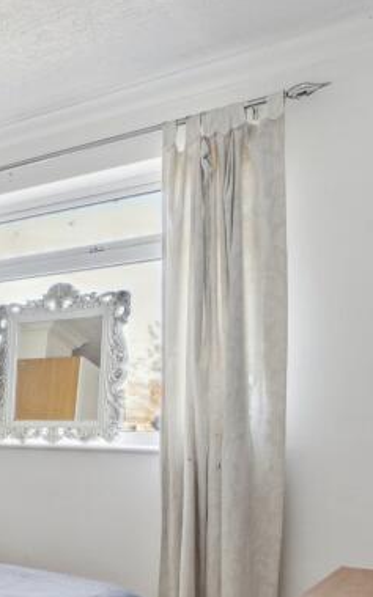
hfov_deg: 19.1
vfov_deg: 44.1
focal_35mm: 44
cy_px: 430
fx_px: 717
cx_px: -356
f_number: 9
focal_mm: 16
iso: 640
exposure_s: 1/20
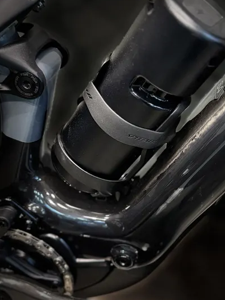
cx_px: 146
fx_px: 416
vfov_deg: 39.6
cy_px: 166
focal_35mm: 48
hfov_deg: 30.1
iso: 125
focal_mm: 6.76
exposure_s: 1/50
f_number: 1.78
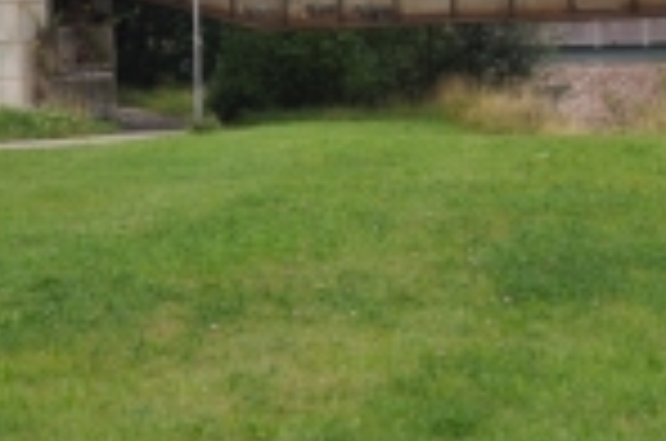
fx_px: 3821
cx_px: 166
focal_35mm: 207
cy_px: -16
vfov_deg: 6.6
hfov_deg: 9.9
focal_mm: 34
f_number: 8
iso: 200
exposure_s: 1/250
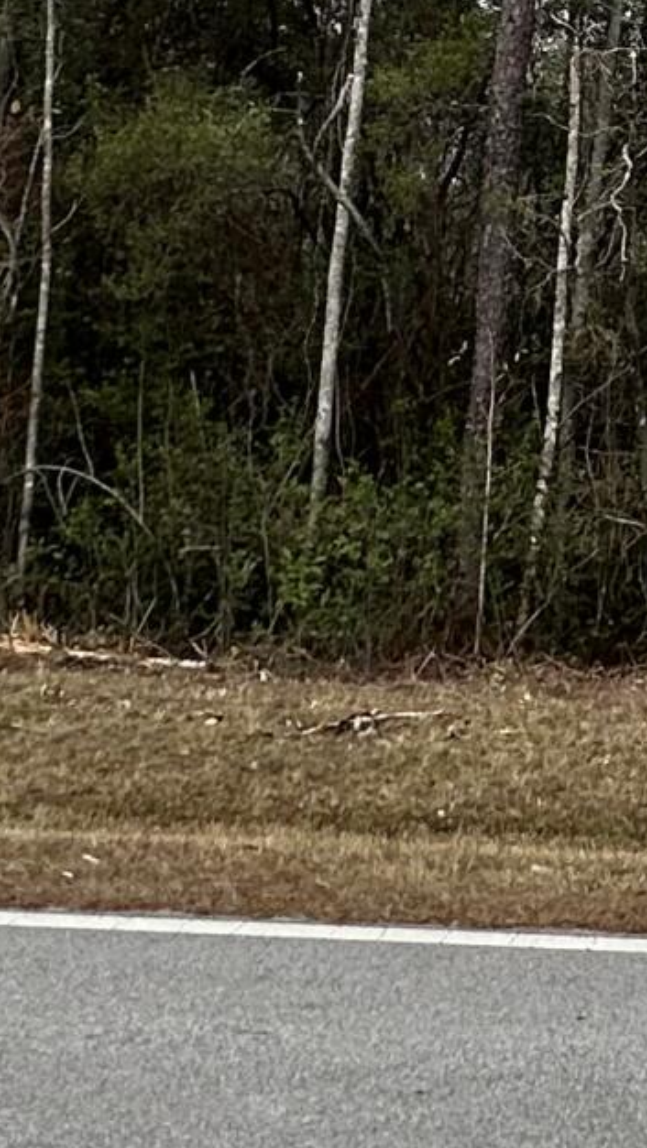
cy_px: 18
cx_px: 924
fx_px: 2225
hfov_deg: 15.5
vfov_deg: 27.4
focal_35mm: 73
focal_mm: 2.22
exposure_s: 1/328
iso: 40
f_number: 2.2
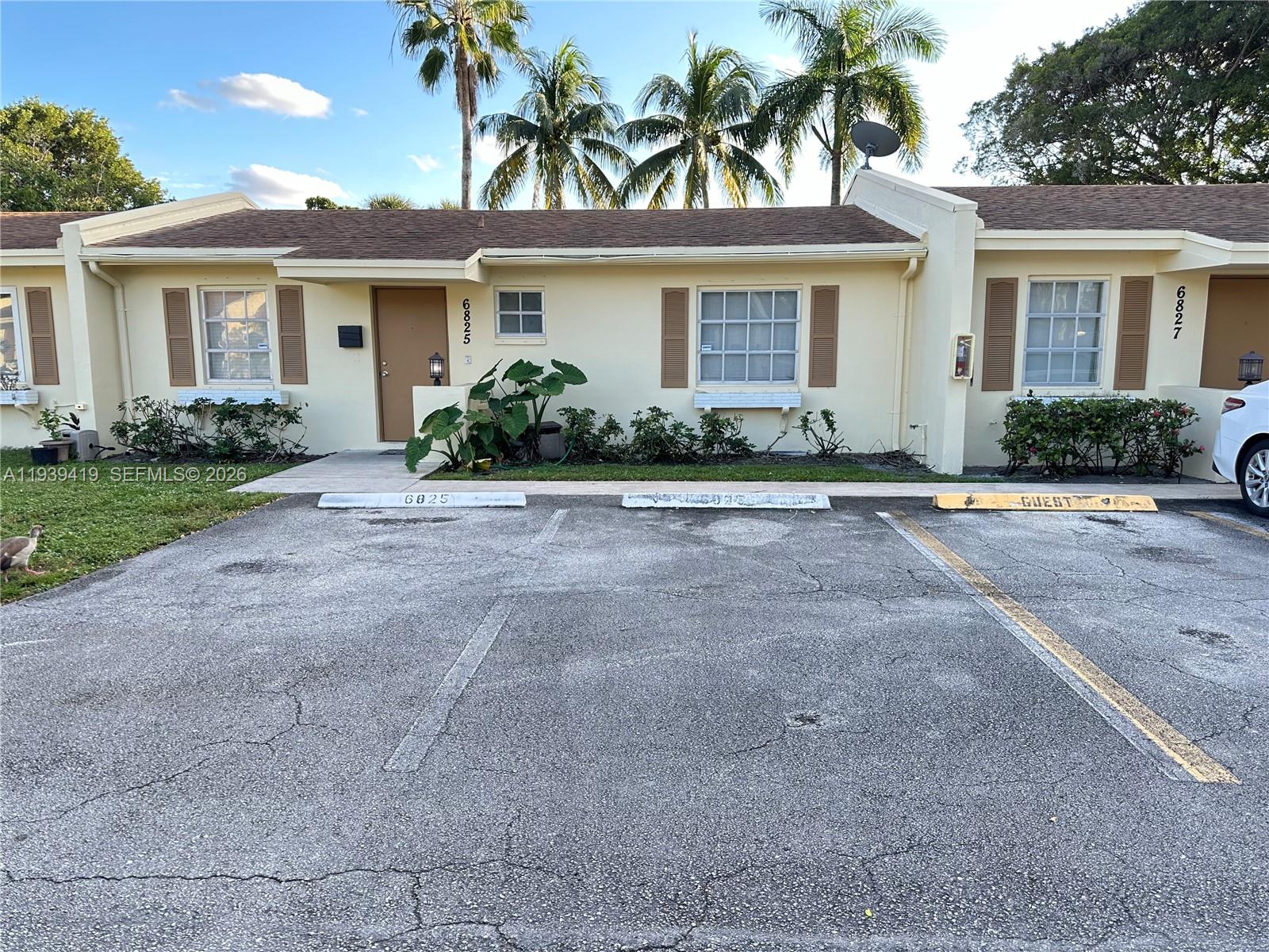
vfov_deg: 56.8
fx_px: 880
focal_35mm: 24
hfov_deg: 71.6
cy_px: 476
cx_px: 634
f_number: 1.78
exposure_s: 1/347
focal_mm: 6.86
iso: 80
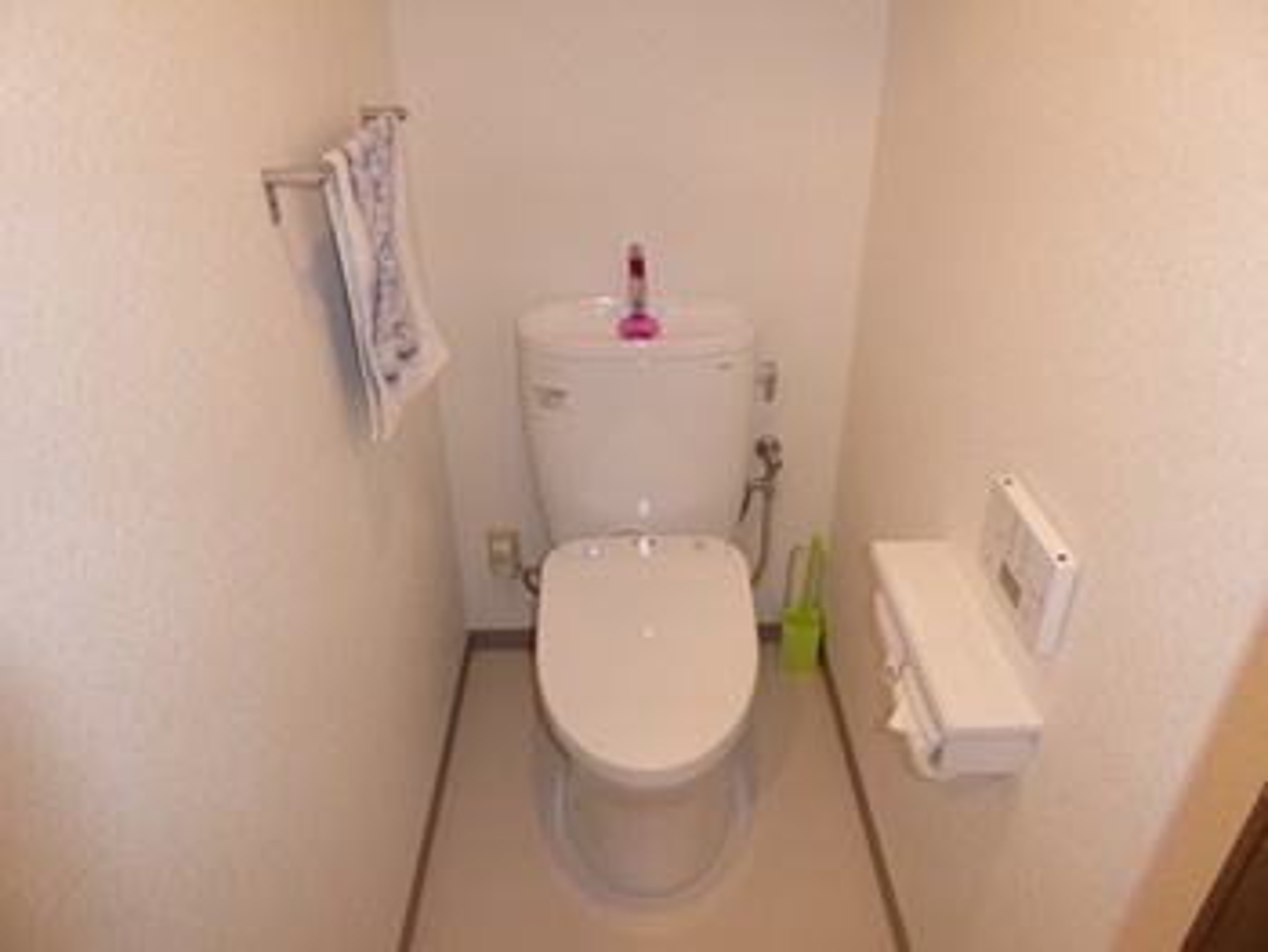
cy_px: 476
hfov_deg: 71.6
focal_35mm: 24
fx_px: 880
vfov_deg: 56.9
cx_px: 634
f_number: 3.3
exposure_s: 1/60
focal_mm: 4.3
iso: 320
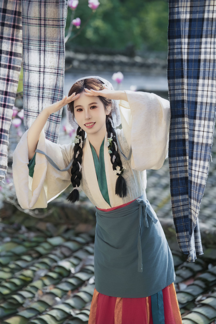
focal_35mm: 109
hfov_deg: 12.6
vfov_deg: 18.8
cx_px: 108
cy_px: 162
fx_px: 981
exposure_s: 1/200
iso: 125
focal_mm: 109
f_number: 3.2
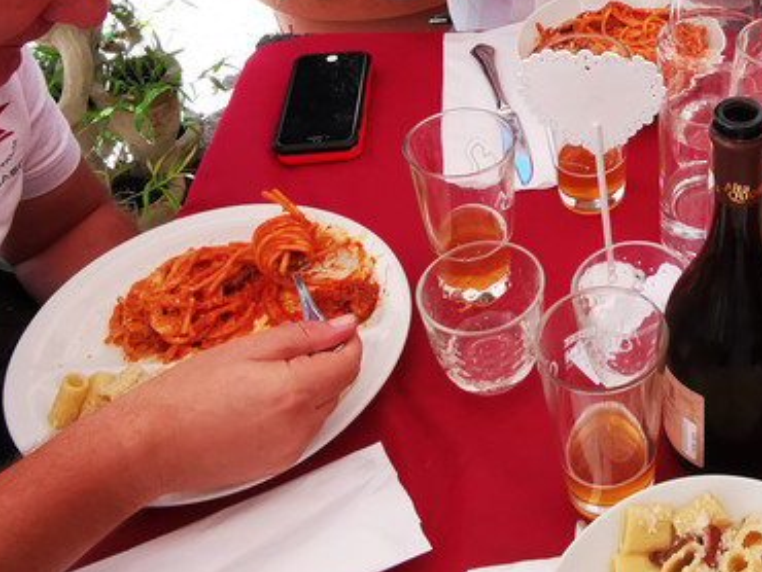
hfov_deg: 35.9
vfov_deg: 28.6
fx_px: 1079
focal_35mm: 49
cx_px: 720
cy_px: 66
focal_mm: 2.26
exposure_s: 1/270
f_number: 2.2
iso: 50
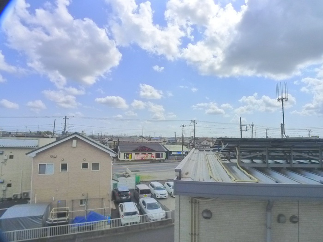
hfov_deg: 71.6
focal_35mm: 24
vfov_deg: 56.8
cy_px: 121
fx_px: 224
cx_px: 162
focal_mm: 5.1
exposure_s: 1/1000
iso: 400
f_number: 6.3
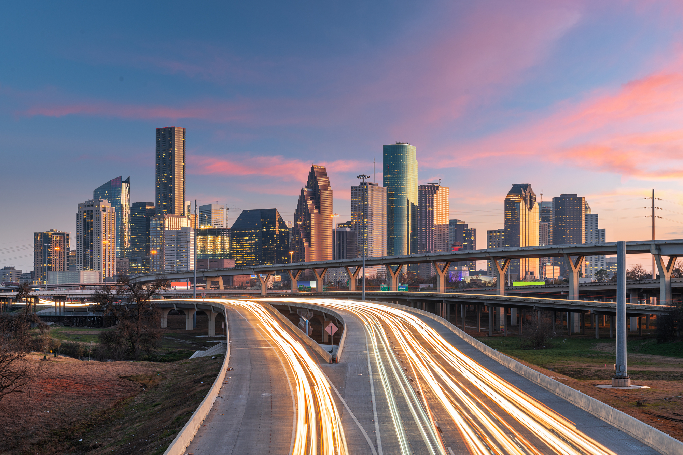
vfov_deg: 22.6
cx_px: 342
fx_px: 1138
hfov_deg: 33.4
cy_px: 228
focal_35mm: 60
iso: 100
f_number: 8
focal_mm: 60
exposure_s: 15
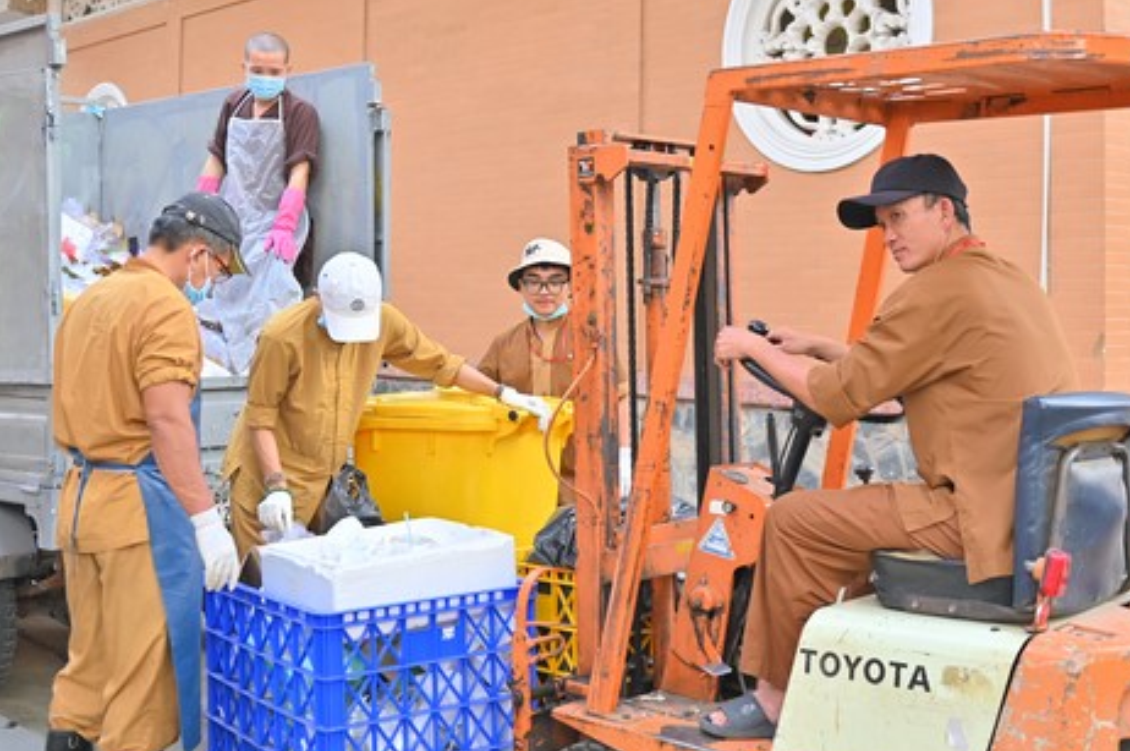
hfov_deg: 43.6
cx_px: 589
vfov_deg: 29.6
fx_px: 1411
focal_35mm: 45
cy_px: 254
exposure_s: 1/250
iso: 200
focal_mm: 32
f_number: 3.2
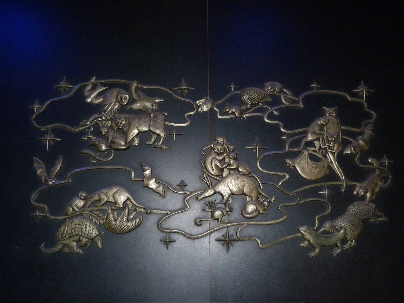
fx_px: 373
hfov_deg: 56.8
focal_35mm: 32
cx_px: 202
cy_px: 152
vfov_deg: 44.2
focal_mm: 5.7
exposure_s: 1/8
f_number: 3
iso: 400
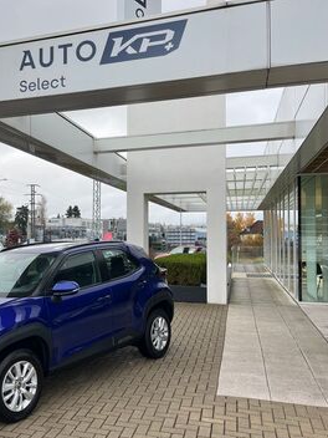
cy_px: 226
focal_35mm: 36
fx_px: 455
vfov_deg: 51.3
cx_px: 57
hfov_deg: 37.9
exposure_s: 1/122
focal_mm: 5.1
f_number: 1.6
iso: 80
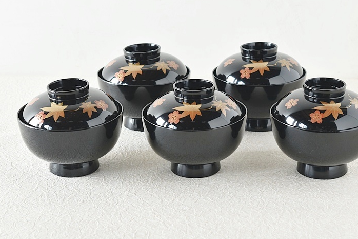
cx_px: 194
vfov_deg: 14.5
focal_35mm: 95
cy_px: 105
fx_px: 940
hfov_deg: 21.6
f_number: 5.6
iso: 160
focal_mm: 55
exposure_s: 1/2.5
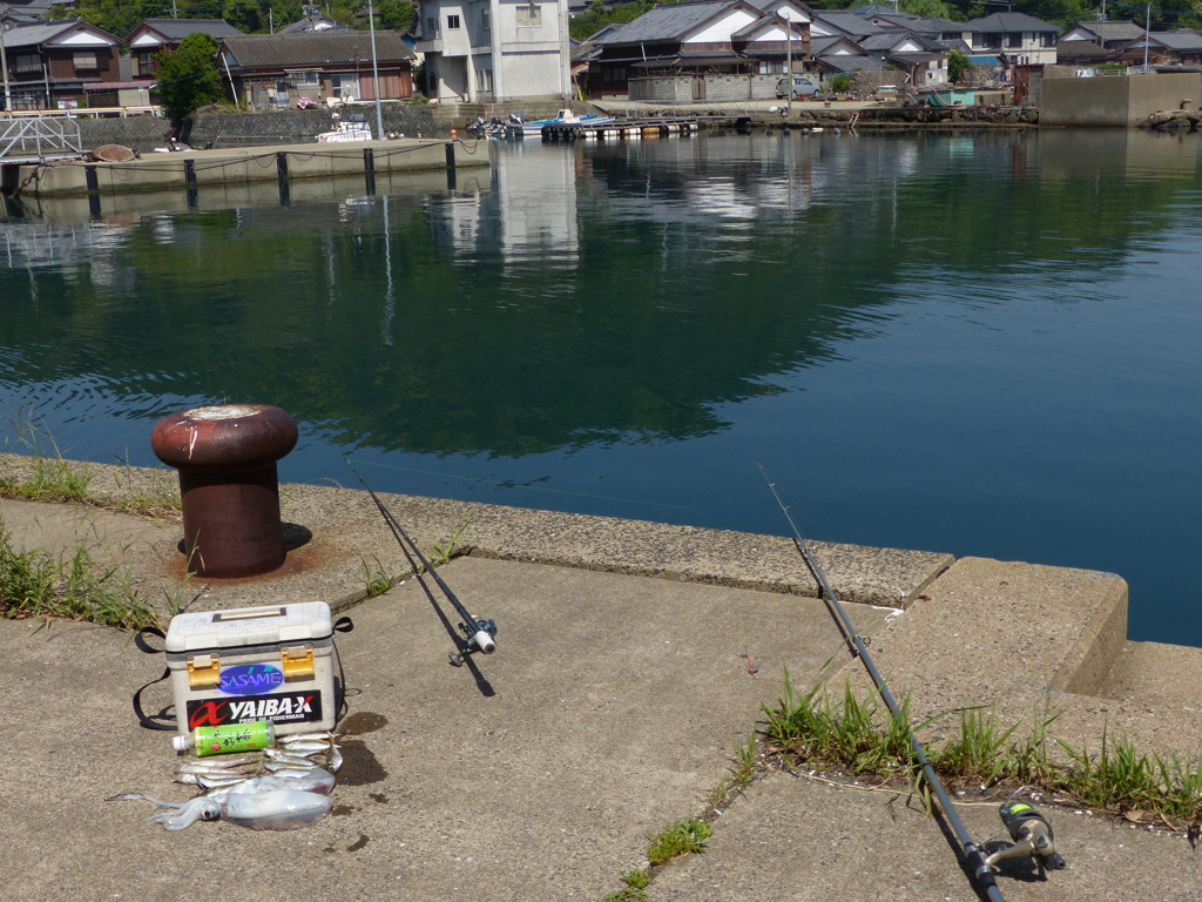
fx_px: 1528
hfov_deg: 42.9
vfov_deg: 32.9
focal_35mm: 44
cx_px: 601
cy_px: 451
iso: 100
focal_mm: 7.8
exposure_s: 1/2000
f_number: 3.5
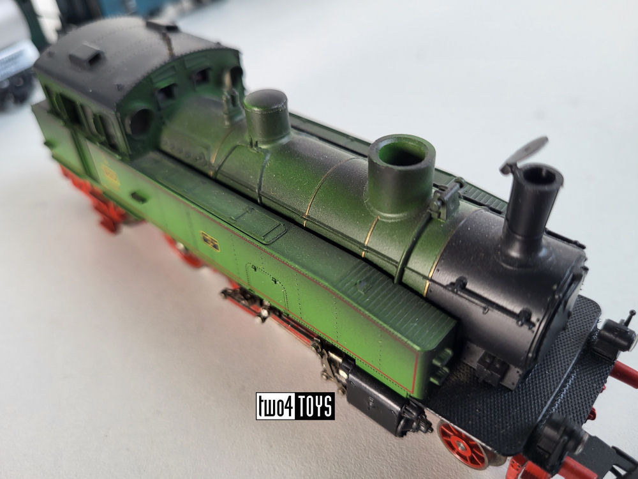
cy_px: 240
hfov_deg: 67.3
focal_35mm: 26
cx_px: 319
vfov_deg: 53.1
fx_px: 479
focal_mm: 5.4
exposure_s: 1/100
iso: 80
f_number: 1.8
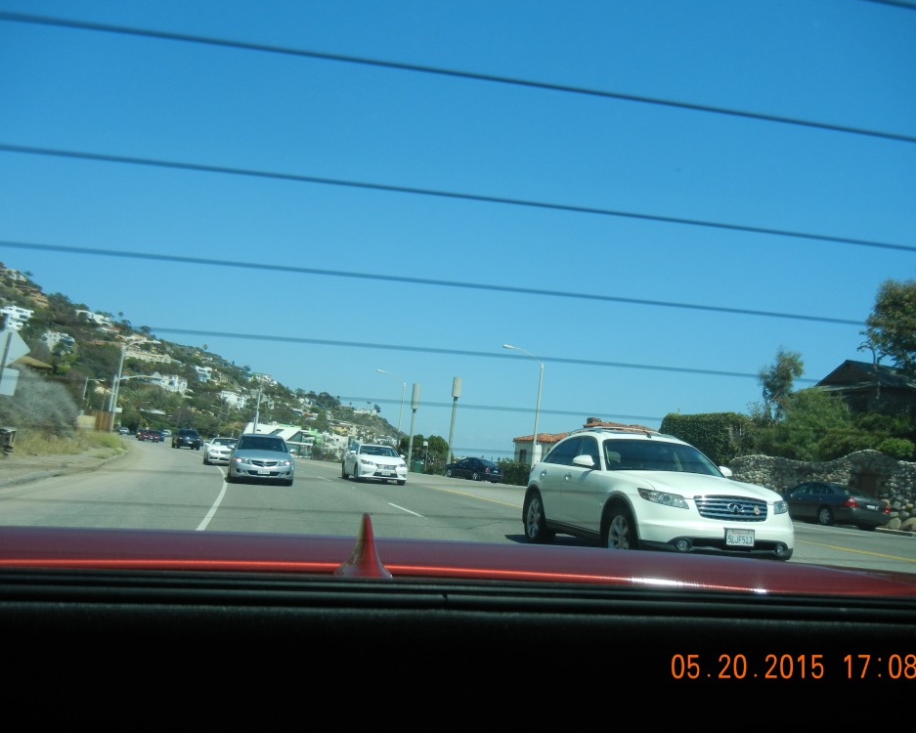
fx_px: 868
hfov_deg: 55.6
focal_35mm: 32
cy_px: 369
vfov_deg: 45.8
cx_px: 478
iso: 160
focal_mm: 5.4
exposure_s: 1/304
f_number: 7
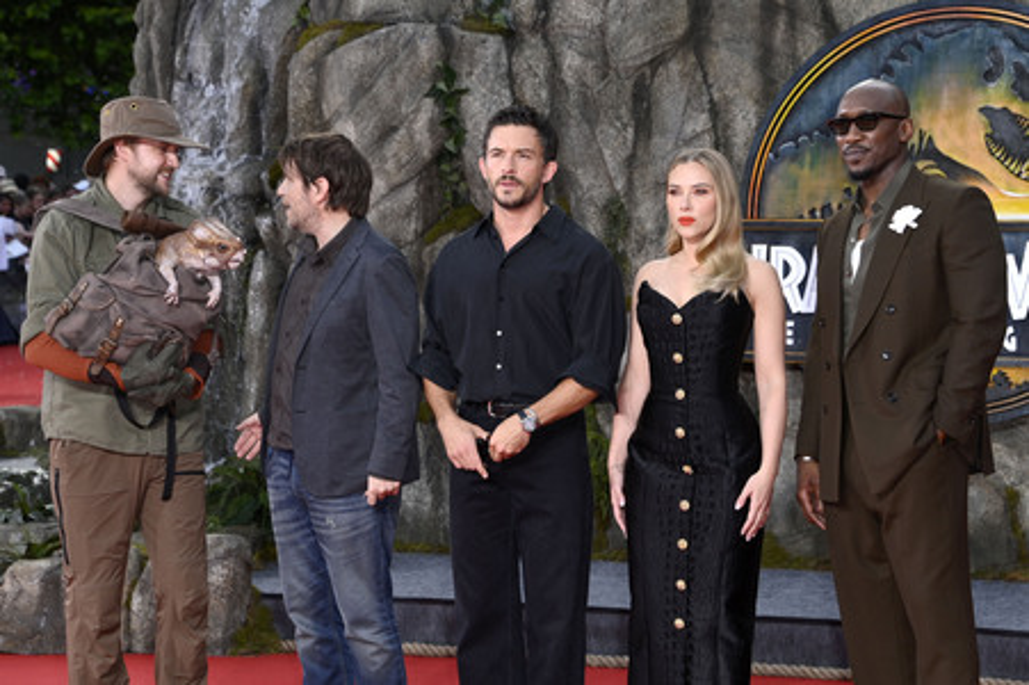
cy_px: 342
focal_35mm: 122
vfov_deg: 11.2
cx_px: 514
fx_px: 3485
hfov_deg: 16.8
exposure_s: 1/200
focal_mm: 122
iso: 640
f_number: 8
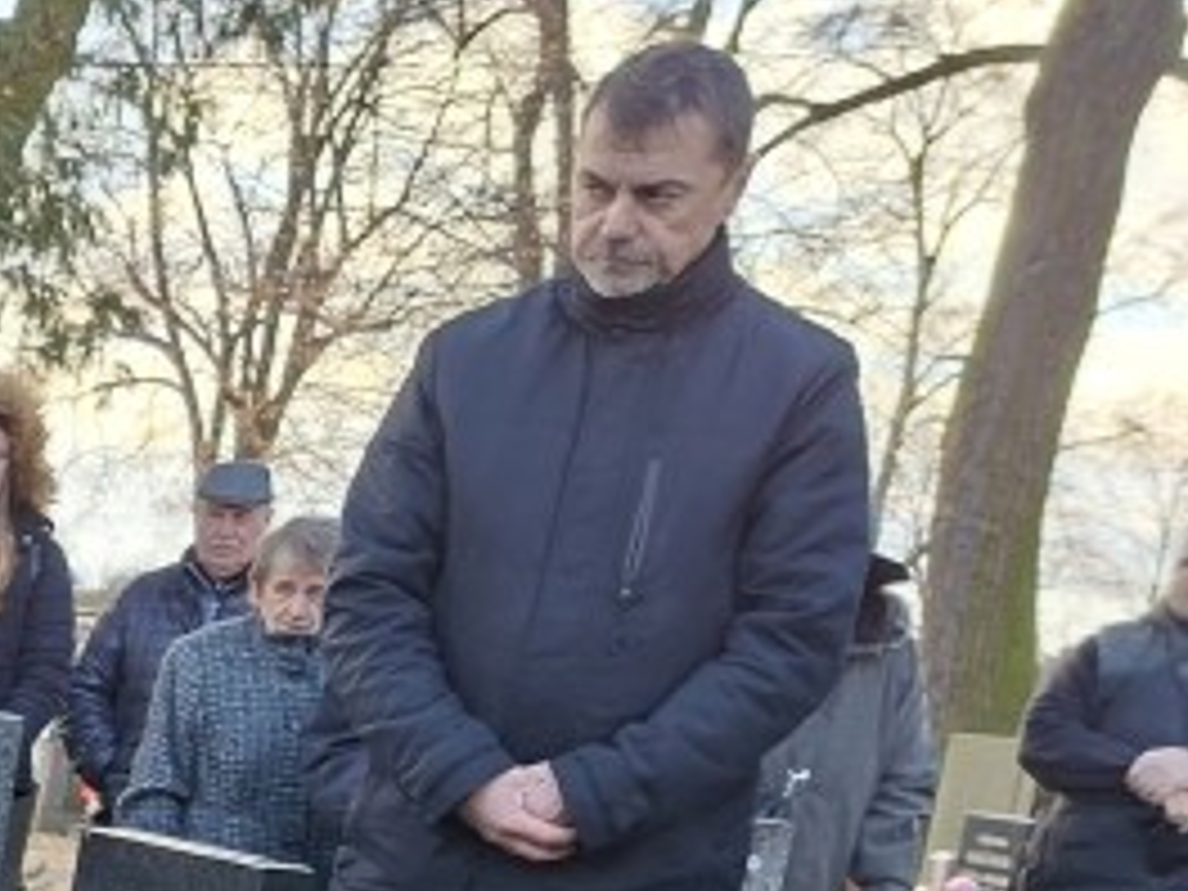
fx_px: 2093
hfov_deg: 27.6
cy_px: 1118
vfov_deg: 21.9
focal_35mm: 61
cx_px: -261
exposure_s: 1/131
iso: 50
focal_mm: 5.54
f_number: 1.8
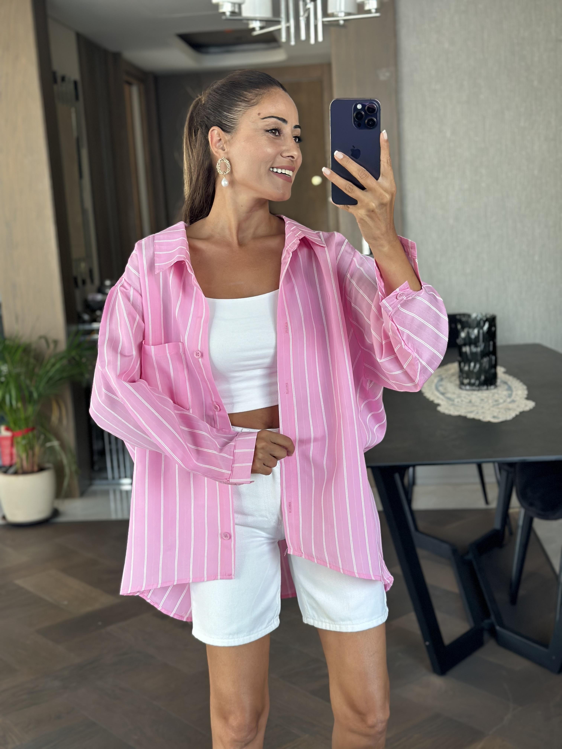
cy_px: 374
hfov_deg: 30.3
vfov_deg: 39.7
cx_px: 281
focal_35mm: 48
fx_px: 1039
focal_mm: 6.86
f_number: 1.78
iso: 125
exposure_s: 1/67
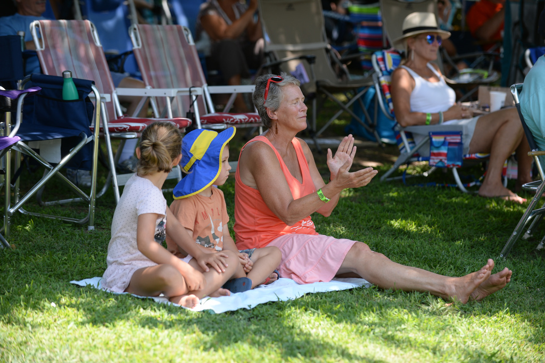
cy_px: 182
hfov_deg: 15.8
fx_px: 1967
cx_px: 272
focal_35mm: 130
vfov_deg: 10.5
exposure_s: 1/500
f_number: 4
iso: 200
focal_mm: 130
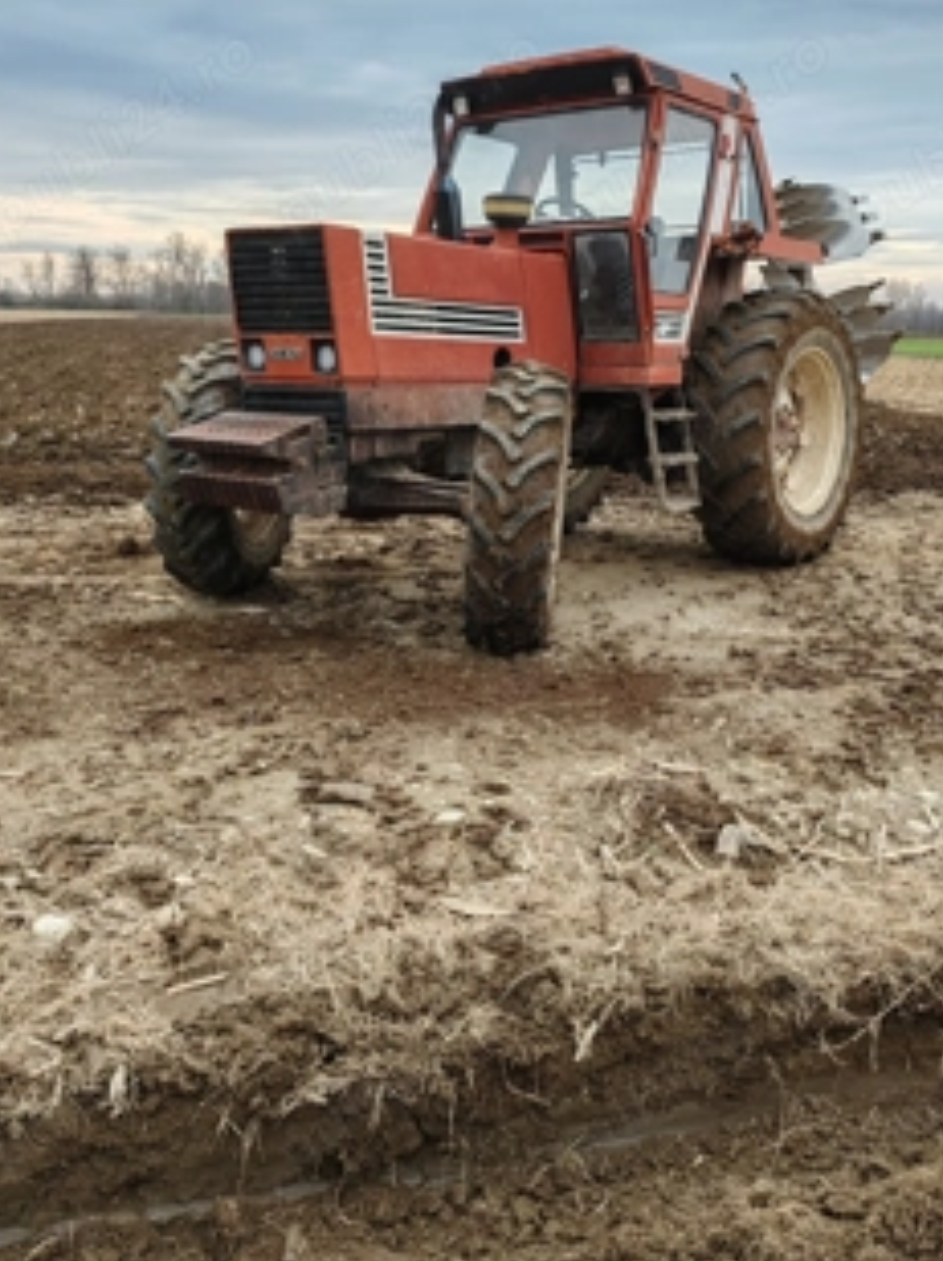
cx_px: 551
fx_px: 1274
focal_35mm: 35
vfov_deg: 52.4
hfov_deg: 40.5
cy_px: 514
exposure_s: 1/300
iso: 50
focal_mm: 6.12
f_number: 1.9
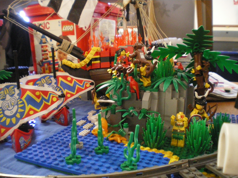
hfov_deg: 51.4
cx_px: 119
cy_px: 89
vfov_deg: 39.7
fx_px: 248
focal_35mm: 36
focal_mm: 6.3
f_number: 3.1
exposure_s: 1/20
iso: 800
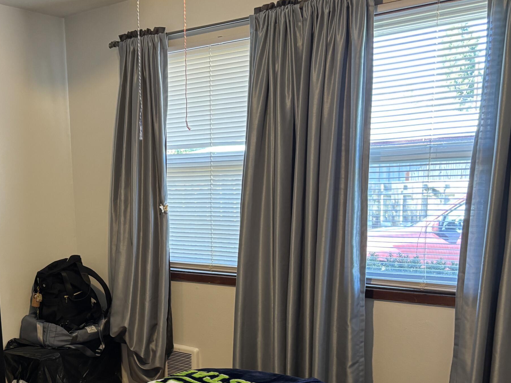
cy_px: 296
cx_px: 135
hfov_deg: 42.7
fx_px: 635
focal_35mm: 43
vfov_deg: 32.8
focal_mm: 5.96
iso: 250
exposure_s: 1/60
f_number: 1.6
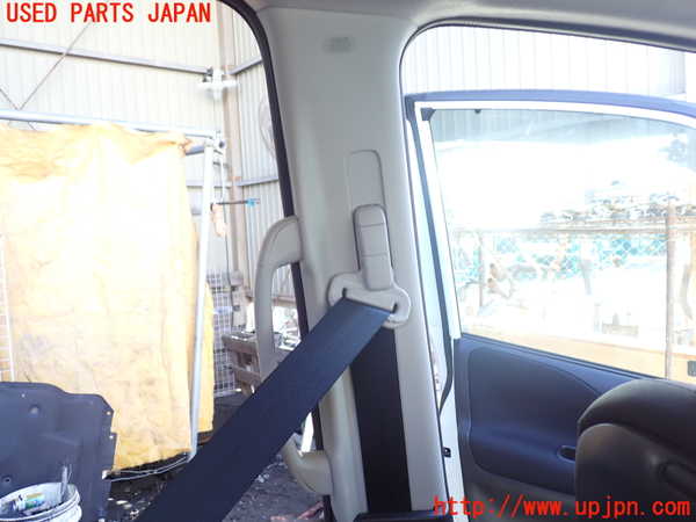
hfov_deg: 60.0
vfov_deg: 46.8
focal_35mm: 30
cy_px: 261
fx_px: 603
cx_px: 348
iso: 100
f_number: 2.3
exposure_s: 1/60
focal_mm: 5.4
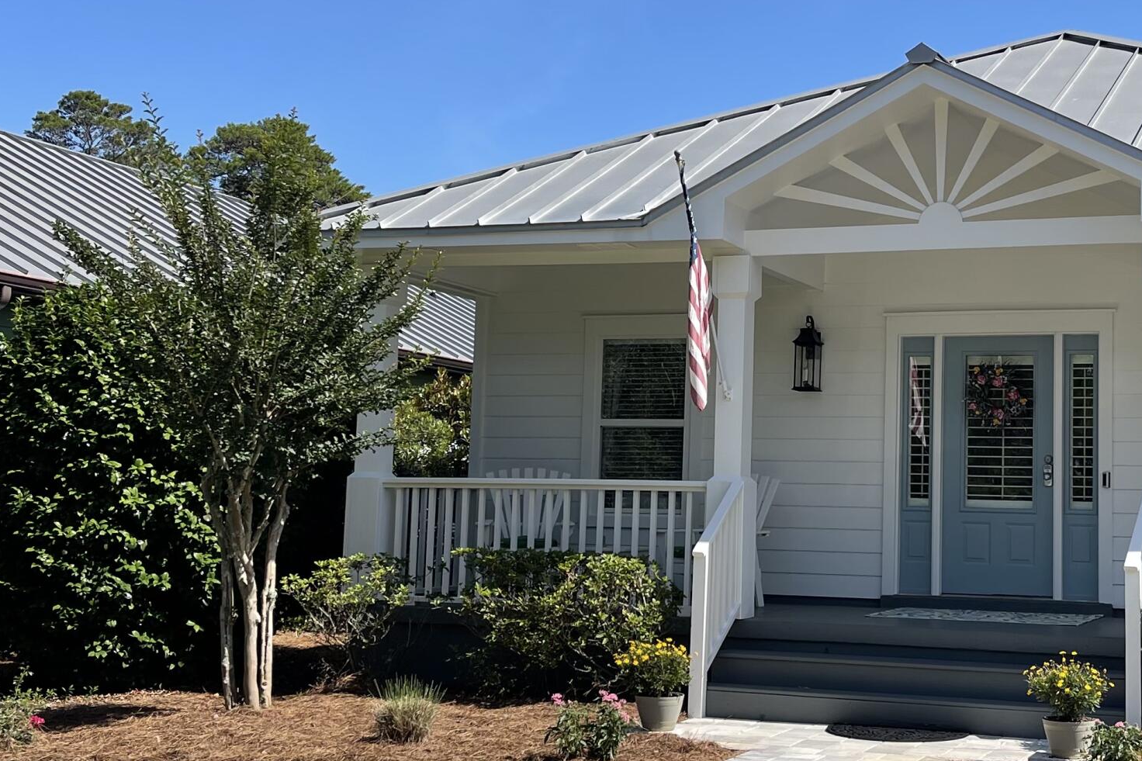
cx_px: 773
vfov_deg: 25.5
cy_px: 319
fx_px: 1681
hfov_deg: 37.1
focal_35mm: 53
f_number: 1.6
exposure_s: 1/2857
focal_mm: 5.1
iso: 32
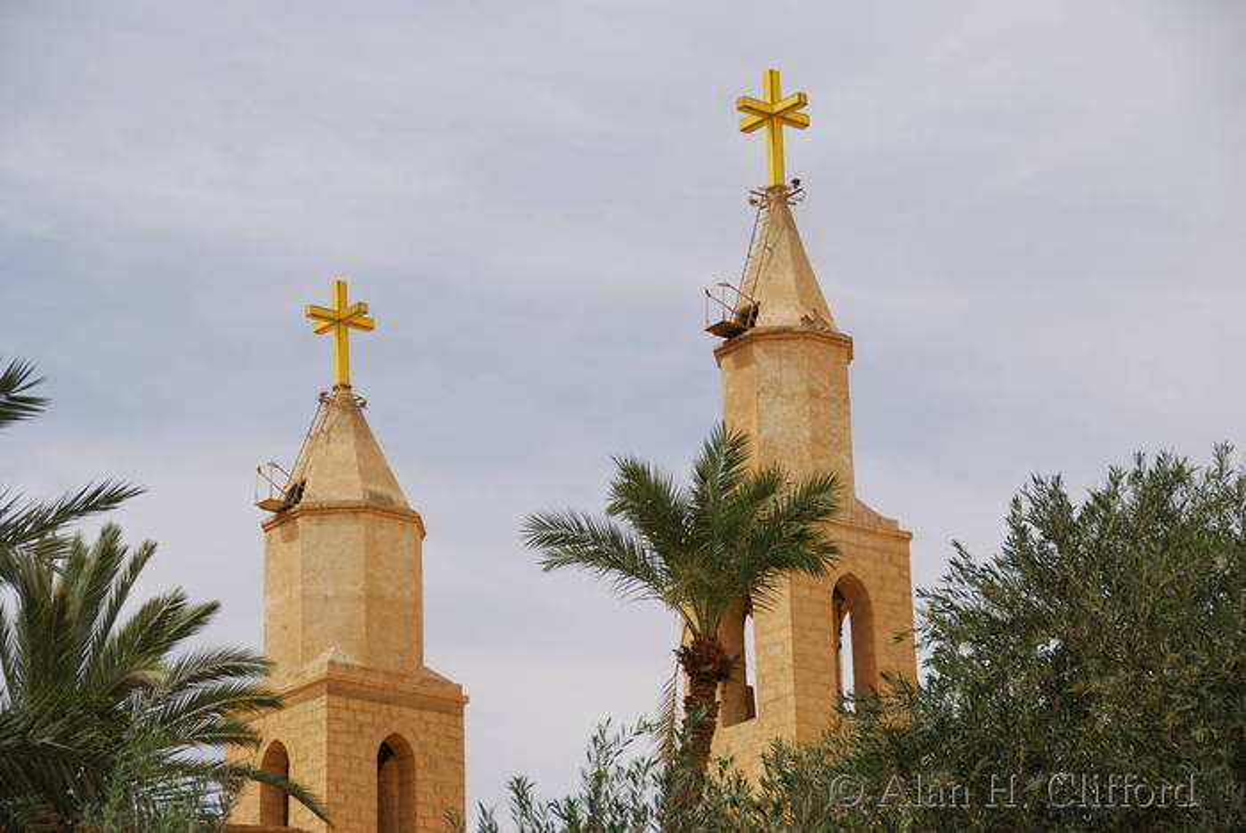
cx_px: 623
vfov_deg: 12.2
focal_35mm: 112
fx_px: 3897
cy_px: 416
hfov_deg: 18.2
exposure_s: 1/640
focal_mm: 75
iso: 100
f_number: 6.3
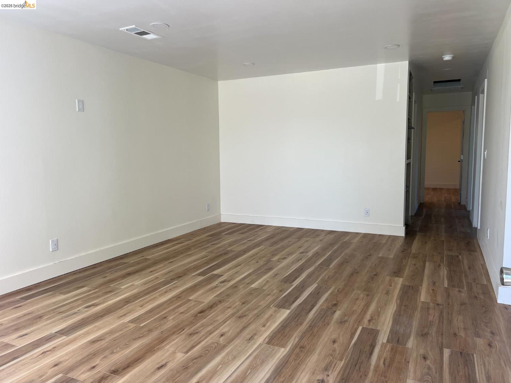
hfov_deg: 67.3
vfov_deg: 53.1
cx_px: 256
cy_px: 192
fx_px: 384
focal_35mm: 26
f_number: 1.5
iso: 40
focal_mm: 5.7
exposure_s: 1/174
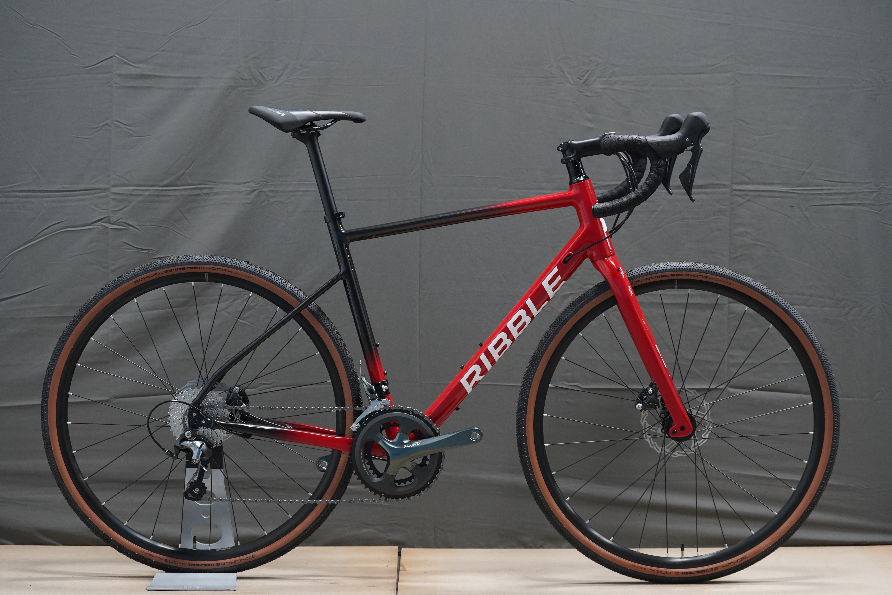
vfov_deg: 19.5
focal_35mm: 70
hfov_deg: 28.8
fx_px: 1734
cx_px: 446
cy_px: 298
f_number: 5
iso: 2500
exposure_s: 1/160
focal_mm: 70
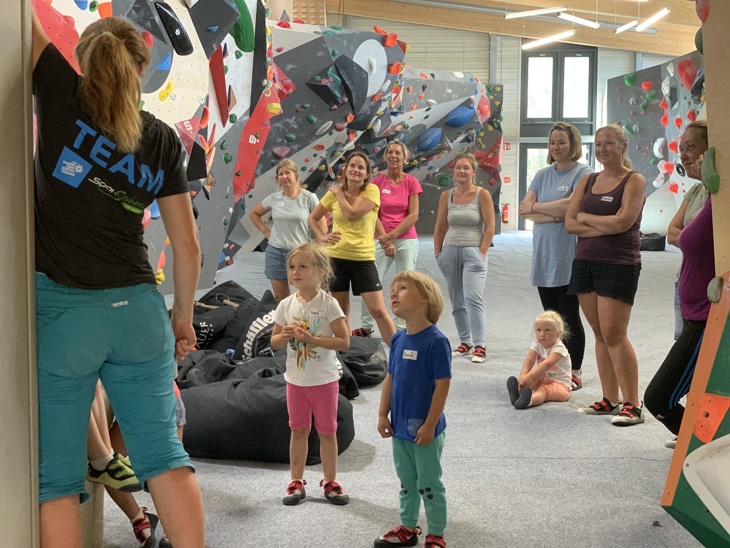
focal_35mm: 52
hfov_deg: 36.8
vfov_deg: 28.0
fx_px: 1097
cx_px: 365
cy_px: 274
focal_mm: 6
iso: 160
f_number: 2.4
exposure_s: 1/50
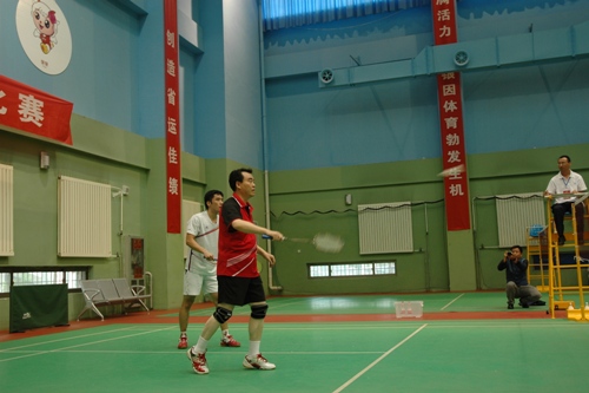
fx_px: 662
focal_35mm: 40
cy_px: 196
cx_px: 294
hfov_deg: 47.9
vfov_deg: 33.0
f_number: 3.8
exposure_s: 1/30
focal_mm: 27
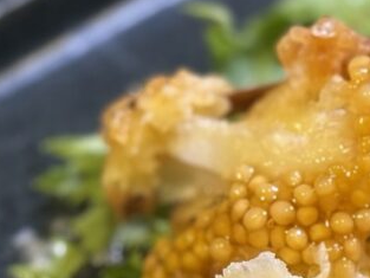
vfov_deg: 8.7
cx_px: 543
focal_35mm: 170
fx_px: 1818
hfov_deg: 11.2
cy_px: 298
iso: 80
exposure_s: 1/60
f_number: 1.6
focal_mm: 5.96
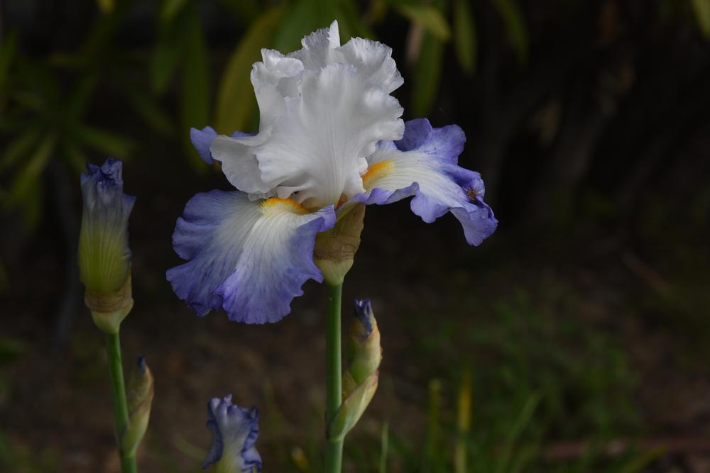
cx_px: 355
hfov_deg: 19.5
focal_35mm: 105
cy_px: 236
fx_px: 2071
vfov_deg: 13.0
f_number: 11
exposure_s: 1/1000
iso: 800
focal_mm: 105
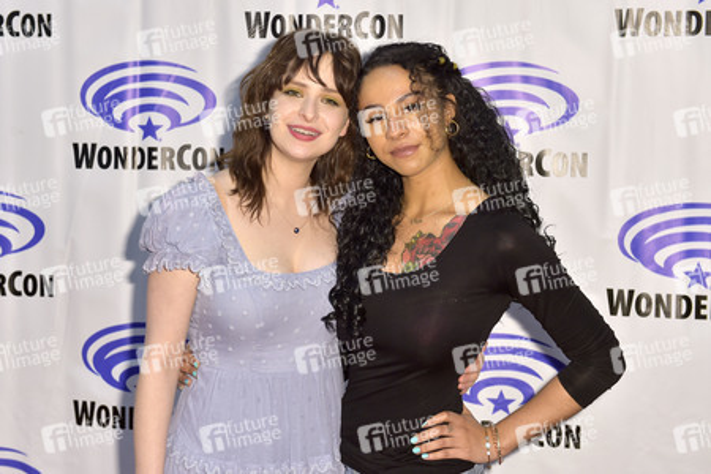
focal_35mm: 52
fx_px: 1027
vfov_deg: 26.0
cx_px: 356
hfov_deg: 38.2
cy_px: 237
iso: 320
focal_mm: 52
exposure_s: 1/250
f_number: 4.5
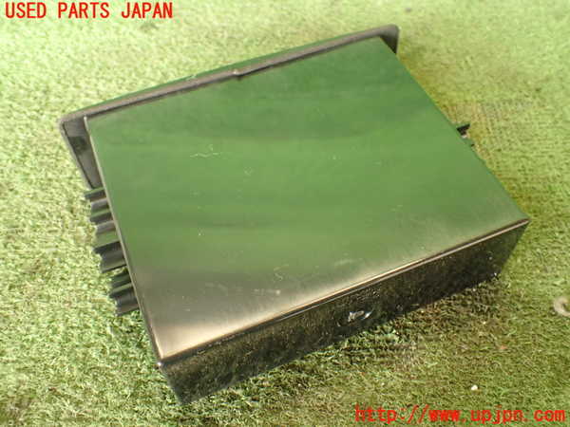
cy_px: 214
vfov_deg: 44.2
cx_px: 285
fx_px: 527
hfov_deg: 56.8
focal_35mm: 32
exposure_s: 1/30
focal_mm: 5.79
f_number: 2.4
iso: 400
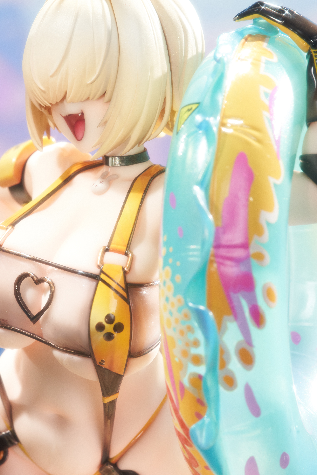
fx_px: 1955
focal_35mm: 148
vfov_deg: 13.9
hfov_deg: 9.3
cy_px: 258
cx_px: 110
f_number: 16
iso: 640
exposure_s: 1/6
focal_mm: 110
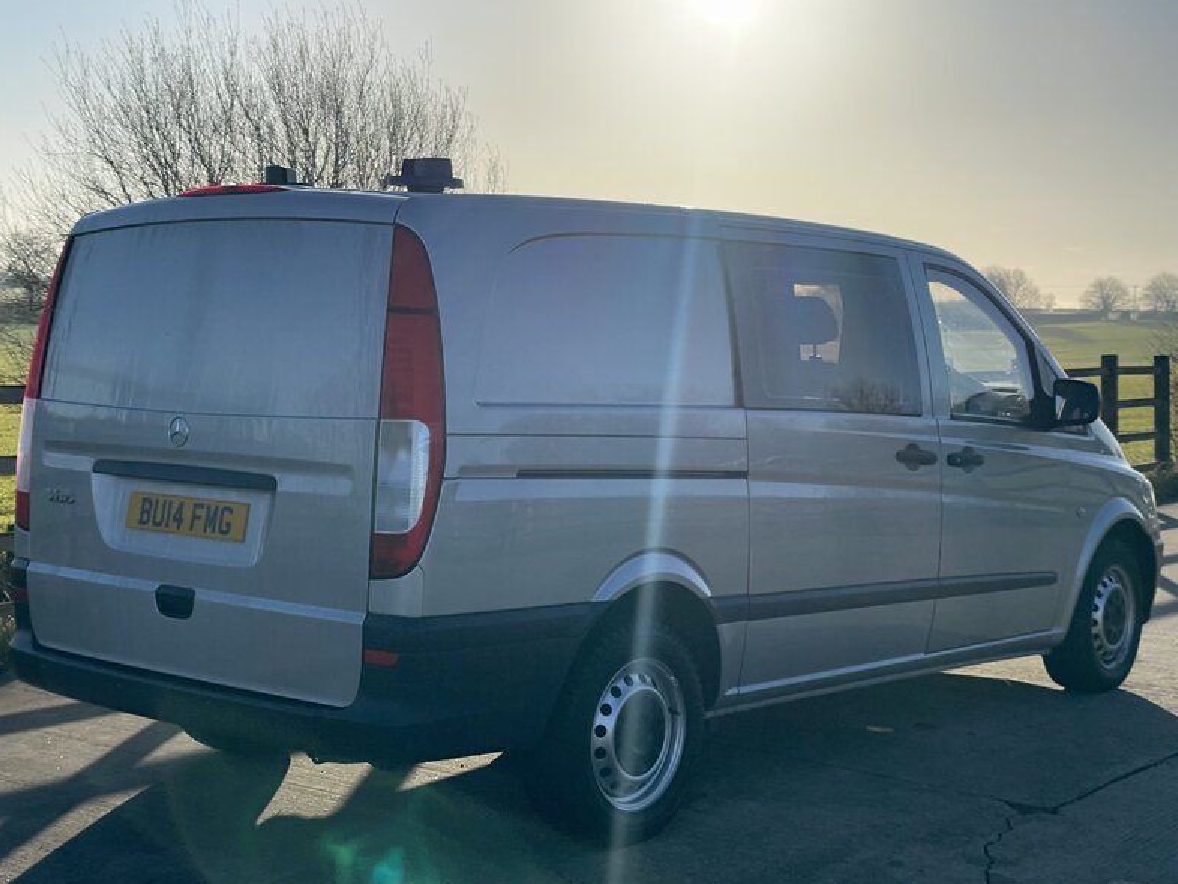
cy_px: 440
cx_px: 582
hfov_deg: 36.2
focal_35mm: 53
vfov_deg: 27.5
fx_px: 1804
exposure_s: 1/2994
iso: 25
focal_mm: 6
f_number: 2
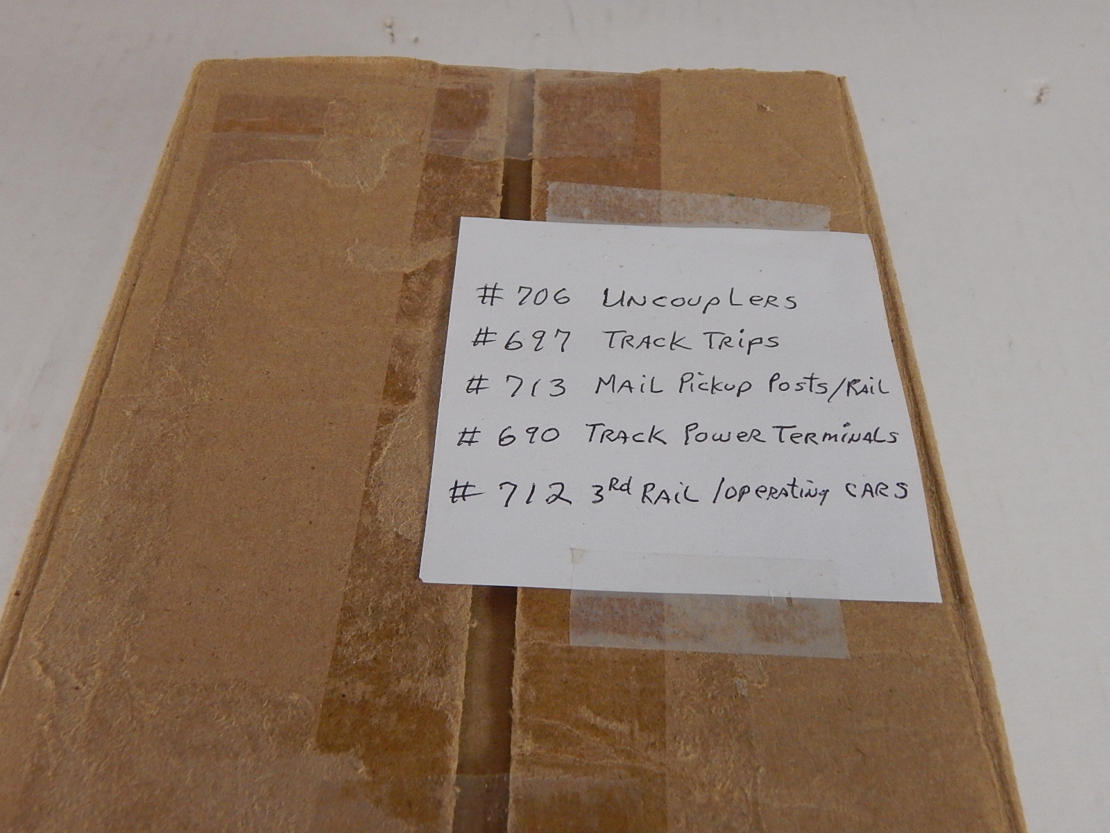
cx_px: 555
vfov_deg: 41.8
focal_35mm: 34
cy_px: 416
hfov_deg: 54.0
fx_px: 1090
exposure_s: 1/200
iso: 400
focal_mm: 6.1
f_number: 3.3
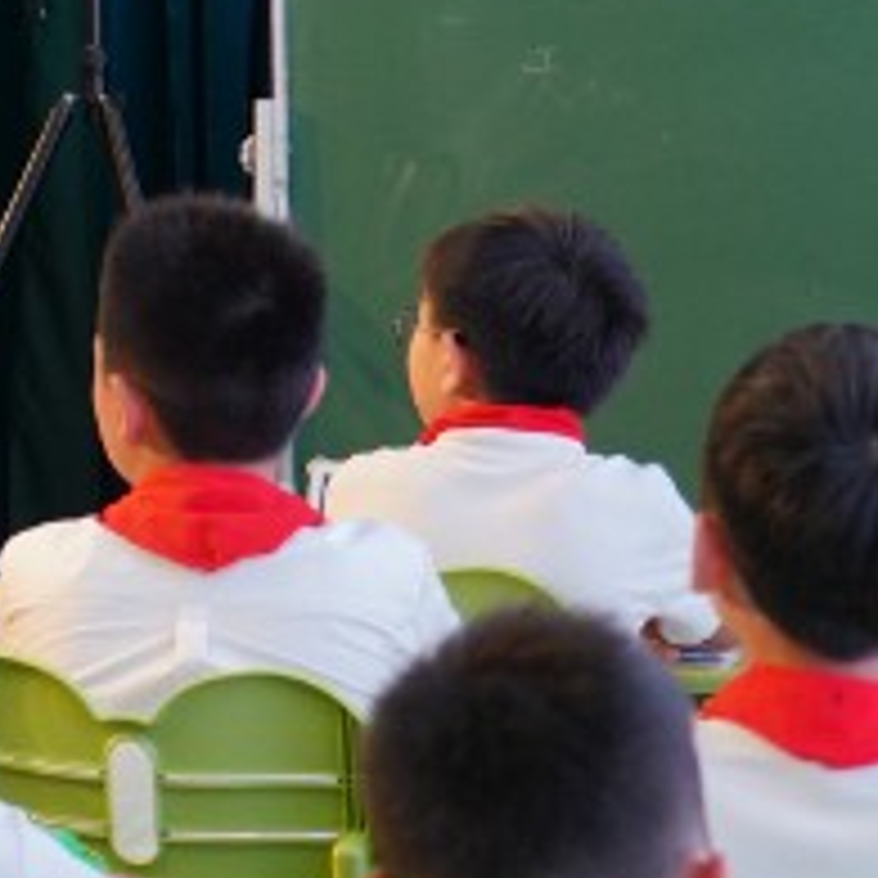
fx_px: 6744
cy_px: -279
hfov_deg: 6.9
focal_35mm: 235
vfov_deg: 7.4
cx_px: -1391
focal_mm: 45
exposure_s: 1/160
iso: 1000
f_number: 4
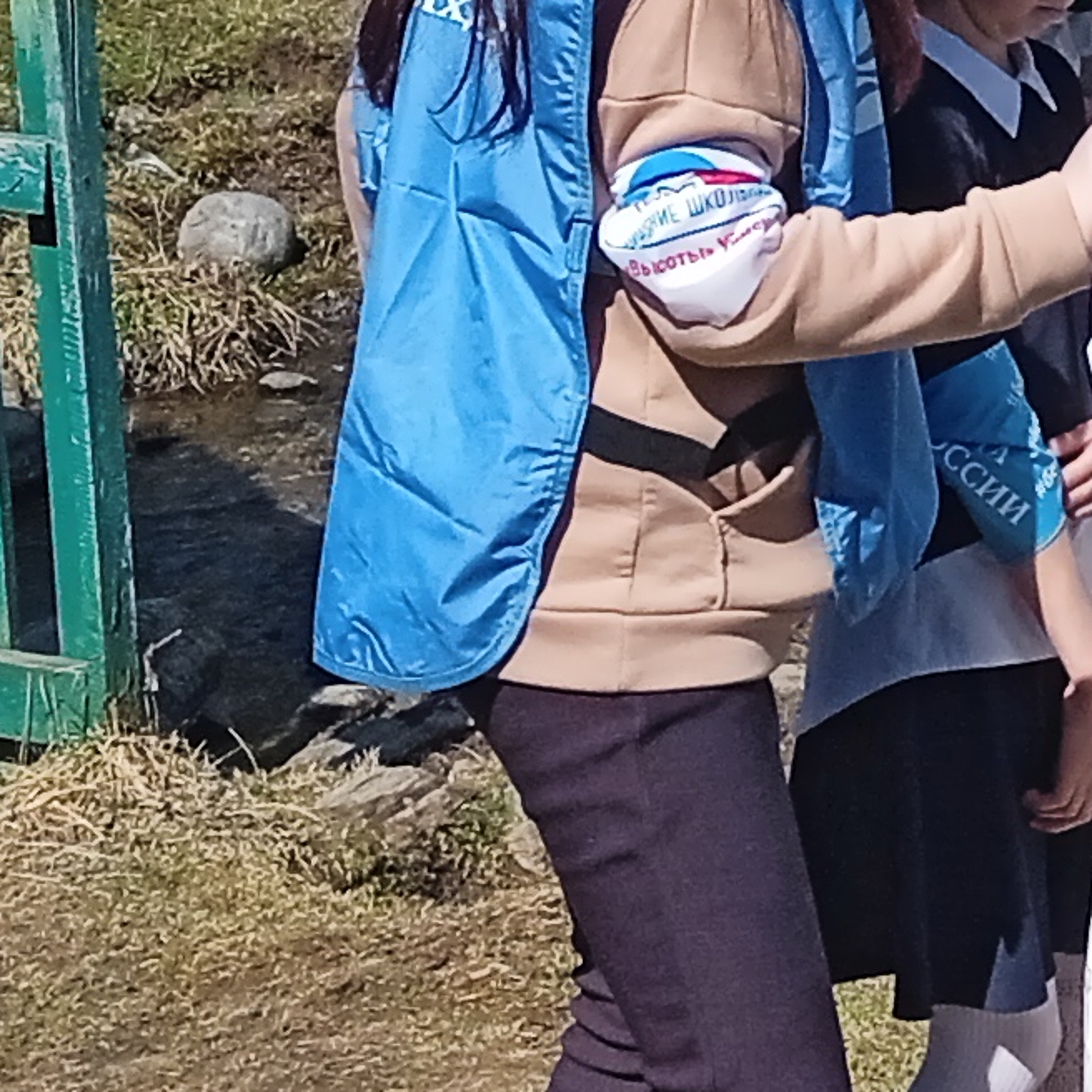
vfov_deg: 11.1
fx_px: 5603
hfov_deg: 10.7
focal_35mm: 157
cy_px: 85
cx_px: 1650
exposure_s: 1/1041
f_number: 2.2
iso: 112
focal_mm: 3.43
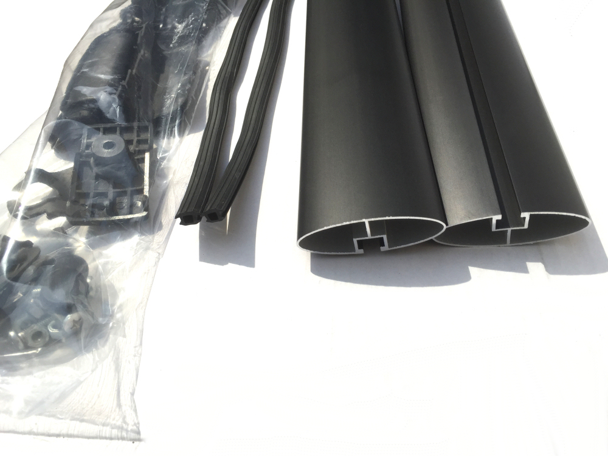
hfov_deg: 61.7
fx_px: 509
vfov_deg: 48.2
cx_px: 304
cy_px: 228
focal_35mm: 29
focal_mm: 4.15
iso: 32
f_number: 2.2
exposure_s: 1/3968
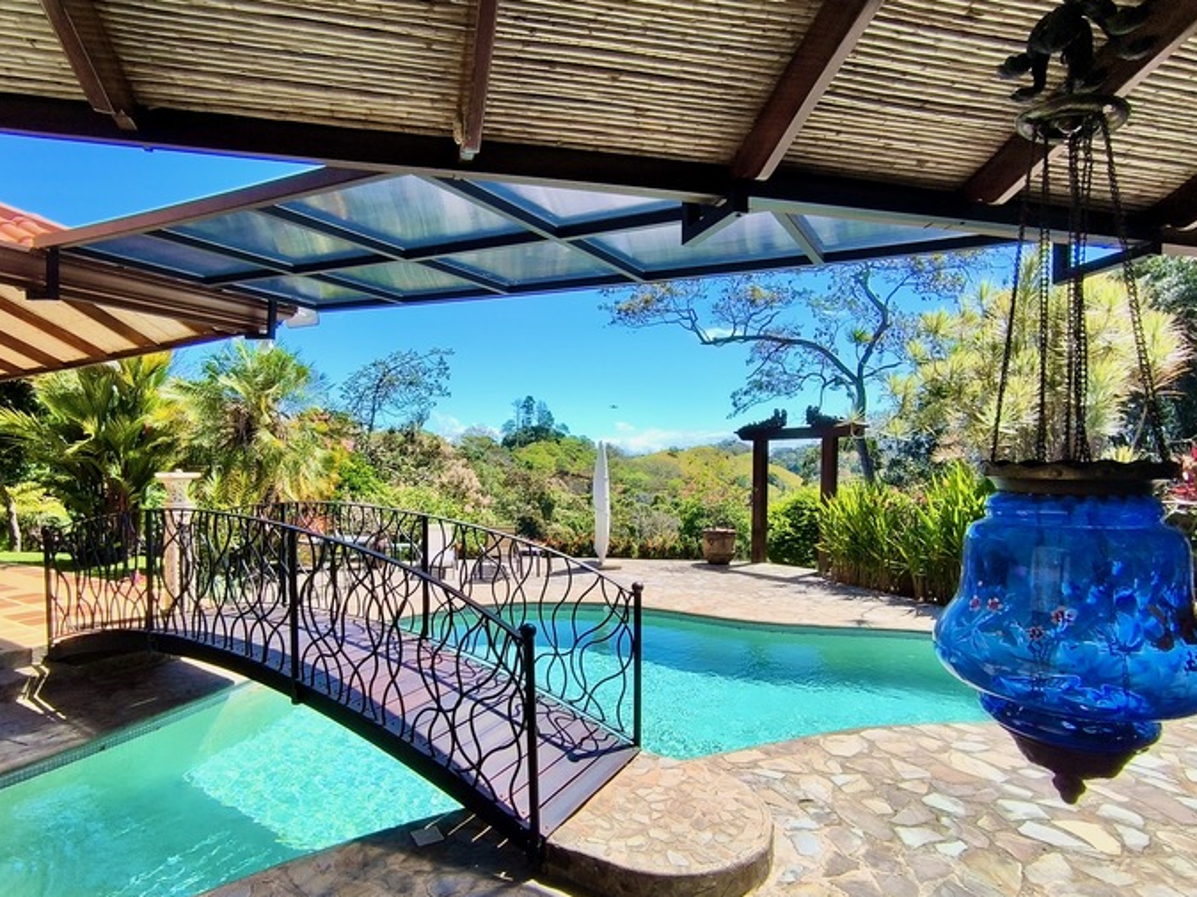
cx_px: 552
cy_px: 497
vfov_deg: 68.4
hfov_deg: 84.5
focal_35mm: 19
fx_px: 657
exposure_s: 1/1153
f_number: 2.2
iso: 50
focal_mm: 1.65
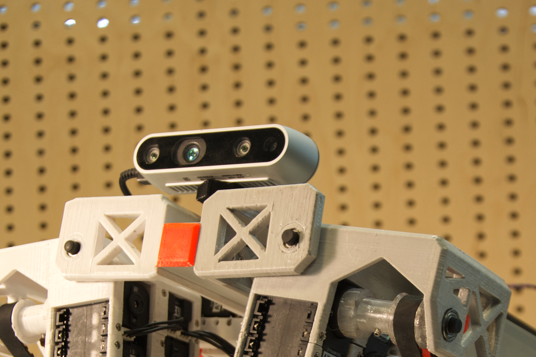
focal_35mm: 110
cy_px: 354
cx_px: 356
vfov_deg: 12.3
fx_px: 1638
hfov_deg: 18.5
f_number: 4.5
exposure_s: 1/30
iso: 250
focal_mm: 35
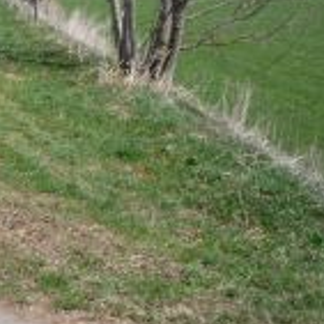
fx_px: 1017
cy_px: 53
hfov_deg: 17.3
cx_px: -60
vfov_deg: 17.9
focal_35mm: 96
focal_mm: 5.2
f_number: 5.6
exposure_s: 1/400
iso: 100
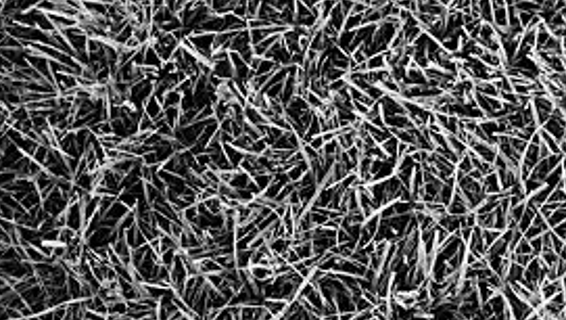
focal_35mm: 127
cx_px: 954
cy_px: -70
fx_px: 1908
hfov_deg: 15.1
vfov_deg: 9.4
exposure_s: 1/5000
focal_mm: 35
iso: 500
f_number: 1.8
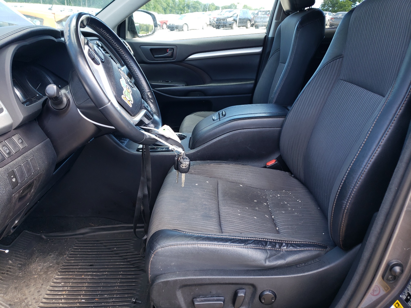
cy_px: 154
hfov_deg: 67.3
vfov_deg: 53.1
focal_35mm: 26
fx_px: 309
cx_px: 206
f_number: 1.5
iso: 52
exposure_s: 1/120
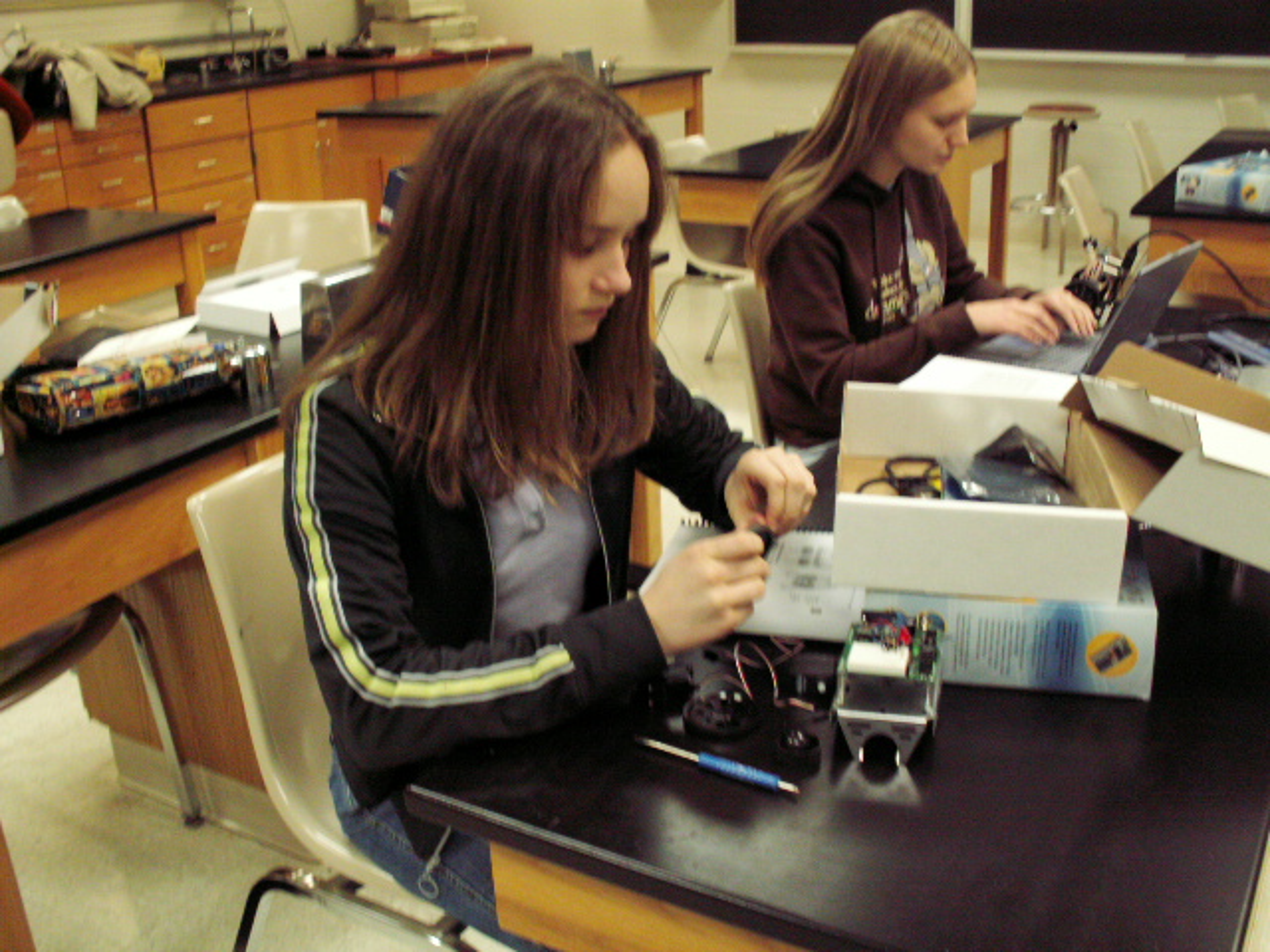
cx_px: 635
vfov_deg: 40.7
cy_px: 476
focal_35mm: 35
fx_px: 1284
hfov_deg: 52.6
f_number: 2.8
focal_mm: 5.86
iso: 160
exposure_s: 1/25
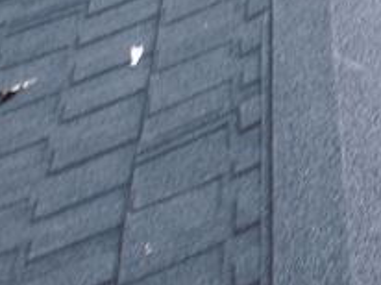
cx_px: 355
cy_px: 65
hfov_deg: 9.9
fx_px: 2188
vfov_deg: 7.4
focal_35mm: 199
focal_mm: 11.5
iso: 100
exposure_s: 1/60
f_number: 5.6
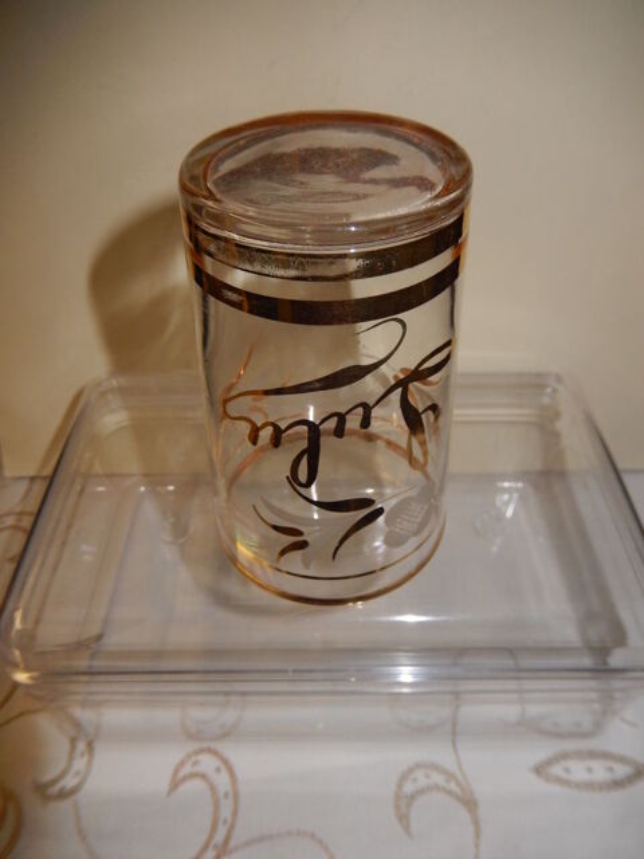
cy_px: 430
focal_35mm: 25
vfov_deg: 69.4
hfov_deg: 54.9
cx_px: 322
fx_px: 620
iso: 160
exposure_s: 1/30
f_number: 6.8
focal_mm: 4.5
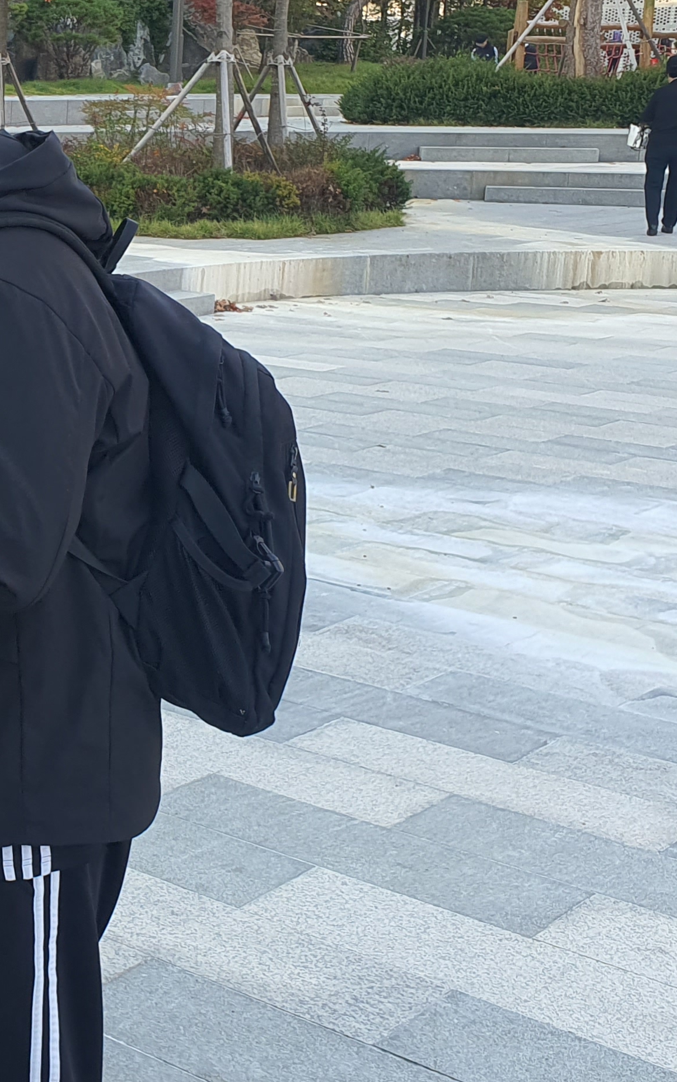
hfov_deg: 19.2
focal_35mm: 60
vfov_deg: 34.0
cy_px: 470
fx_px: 1771
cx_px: -310
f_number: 2.4
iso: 50
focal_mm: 4.3
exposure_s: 1/239
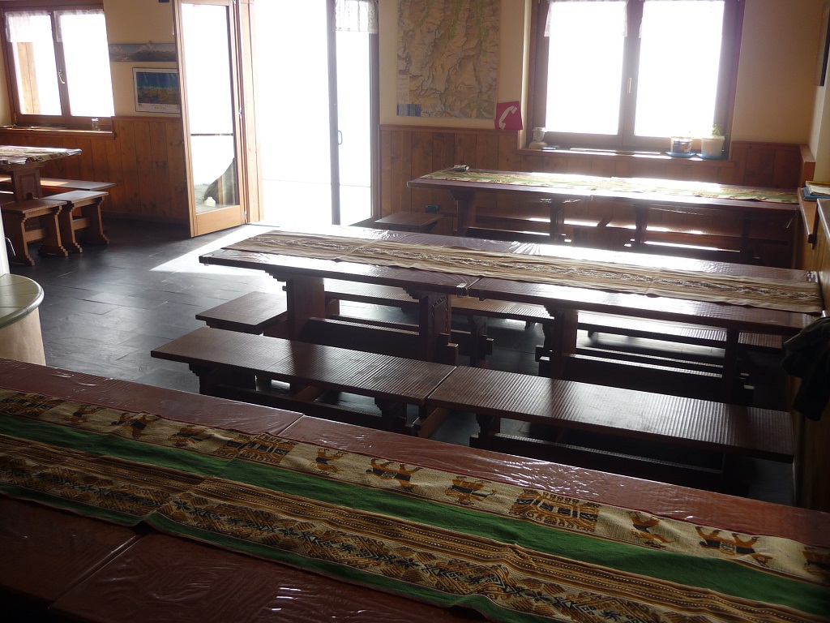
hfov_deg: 55.4
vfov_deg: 42.9
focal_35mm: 33
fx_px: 791
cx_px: 415
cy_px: 312
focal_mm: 5.5
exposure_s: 1/160
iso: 100
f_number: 2.8
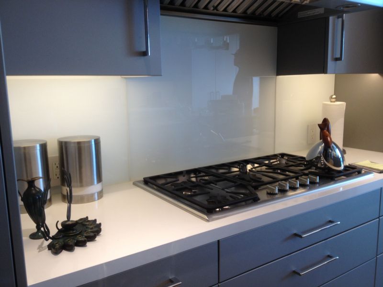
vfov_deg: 40.7
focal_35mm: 35
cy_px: 144
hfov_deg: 52.6
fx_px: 387
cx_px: 192
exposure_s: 1/40
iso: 50
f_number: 2.4
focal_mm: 4.28
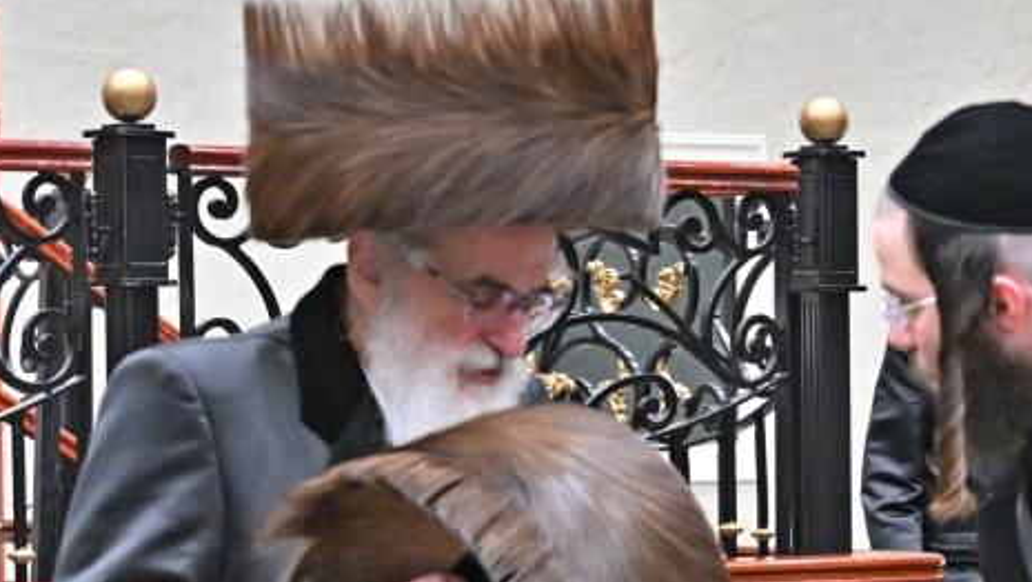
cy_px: 648
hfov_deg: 12.9
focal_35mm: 166
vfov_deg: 7.3
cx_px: 730
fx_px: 4544
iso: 1600
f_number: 4
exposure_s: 1/400
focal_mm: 48
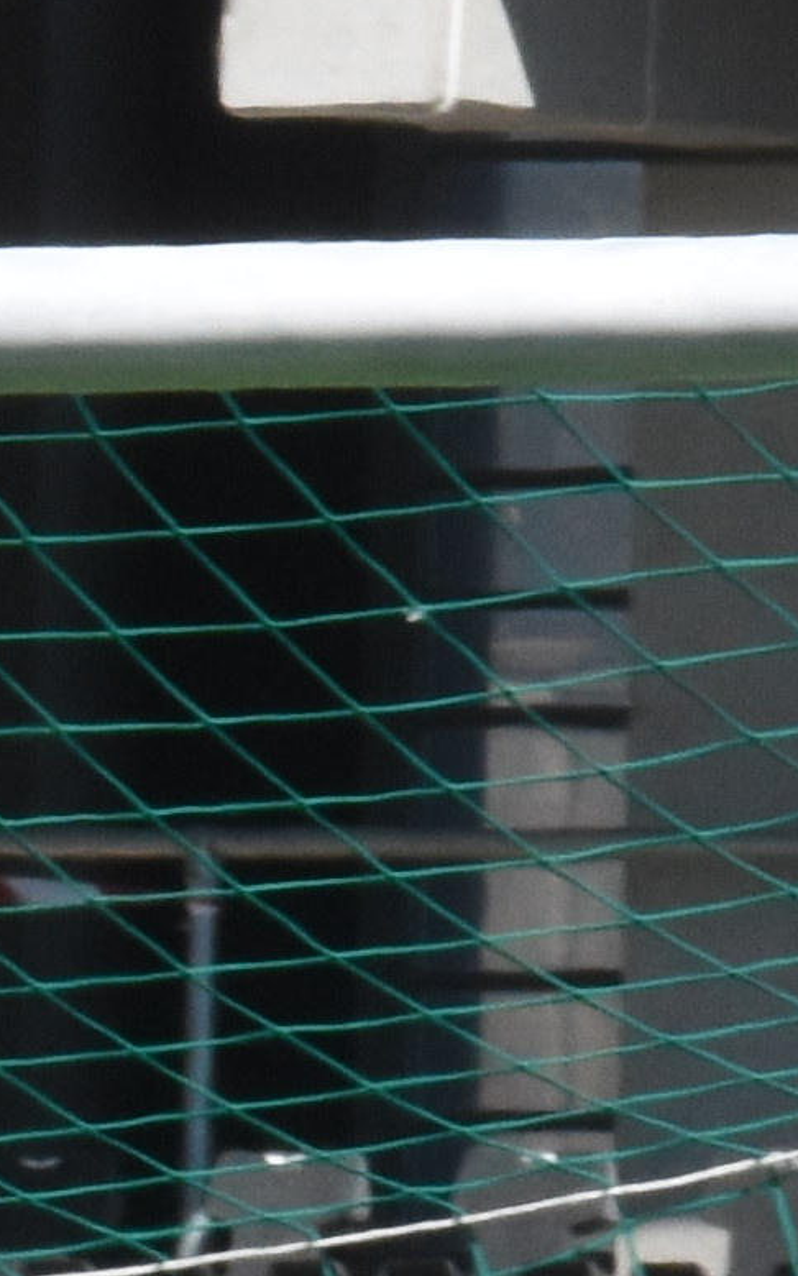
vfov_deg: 0.9
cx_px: -3729
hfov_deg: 0.6
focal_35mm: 2361
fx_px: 82110
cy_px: 2407
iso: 800
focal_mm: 200
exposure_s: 1/320
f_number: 22
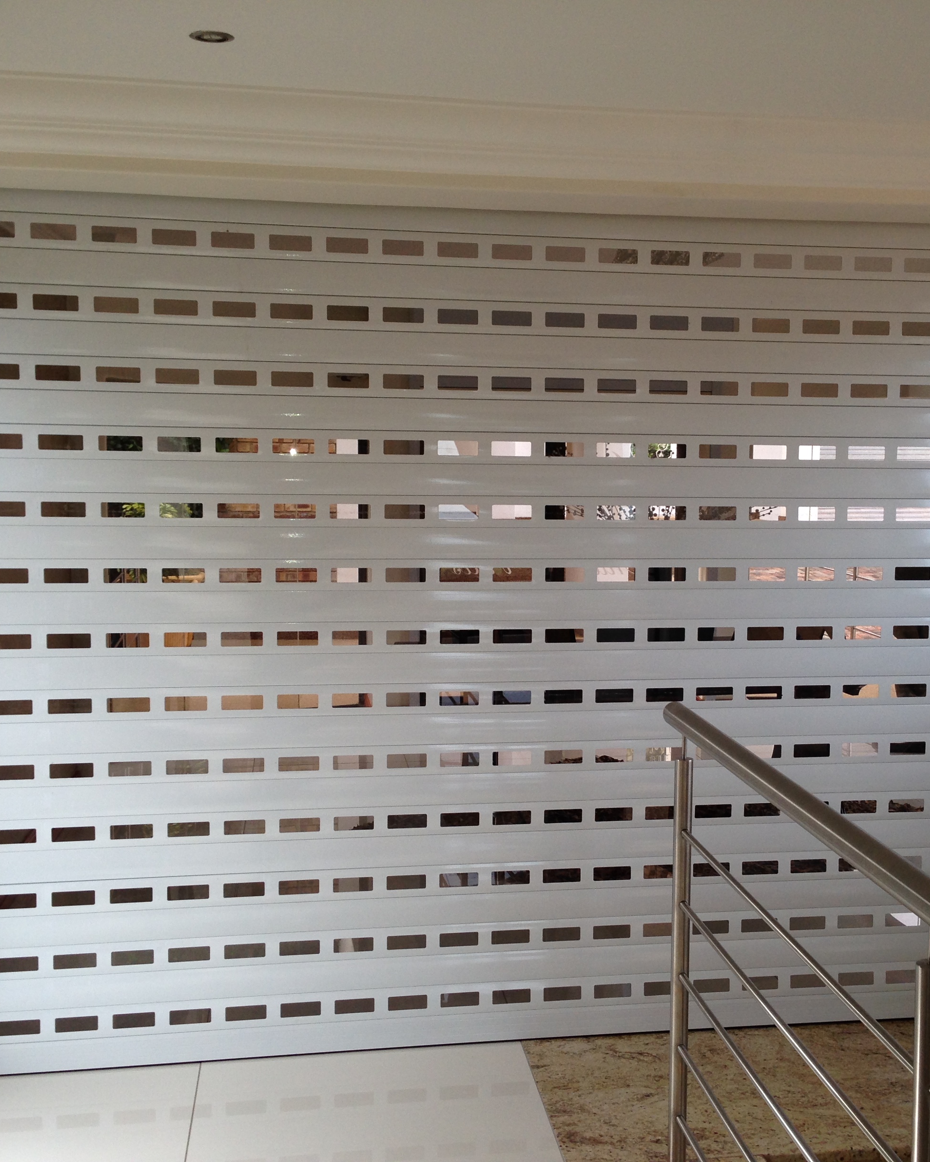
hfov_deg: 34.8
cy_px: 581
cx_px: 541
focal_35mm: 43
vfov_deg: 42.9
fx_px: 1479
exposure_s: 1/175
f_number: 2.4
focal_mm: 4.12
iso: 50
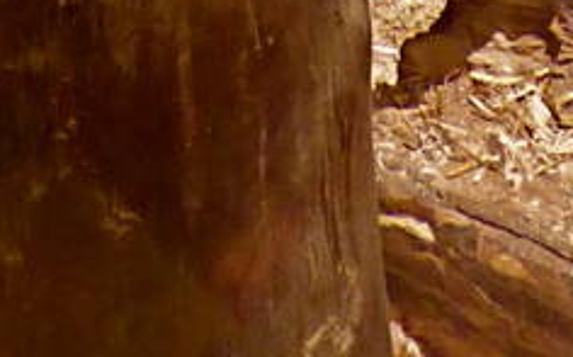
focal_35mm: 144
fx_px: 2247
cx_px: 367
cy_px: -906
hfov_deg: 14.5
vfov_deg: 7.4
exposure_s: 1/15
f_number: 2.8
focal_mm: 3.58
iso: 400
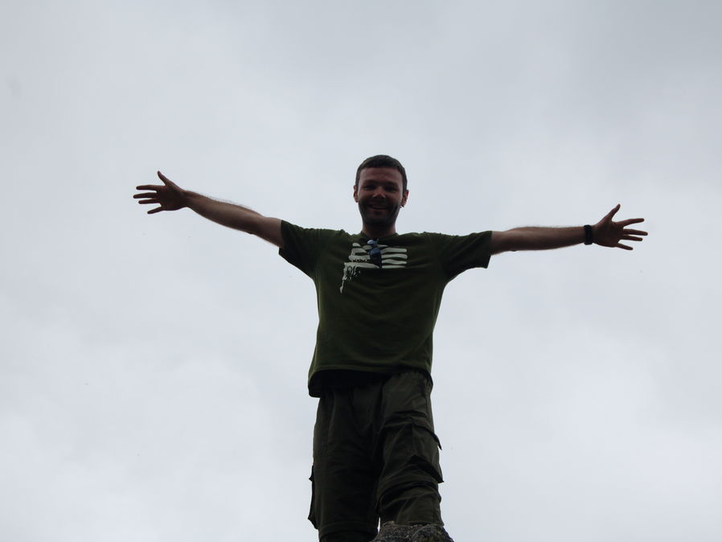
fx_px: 1440
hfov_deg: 28.1
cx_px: 399
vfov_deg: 21.3
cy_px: 273
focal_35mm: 69
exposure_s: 1/1600
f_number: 6.3
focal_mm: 42
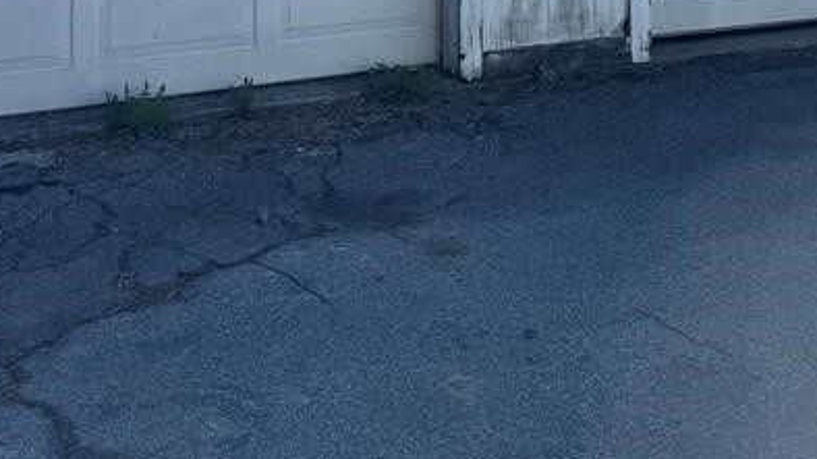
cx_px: 533
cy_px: -293
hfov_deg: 30.8
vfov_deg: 15.8
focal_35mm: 68
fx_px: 1472
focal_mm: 6.76
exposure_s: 1/2604
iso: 80
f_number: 1.78
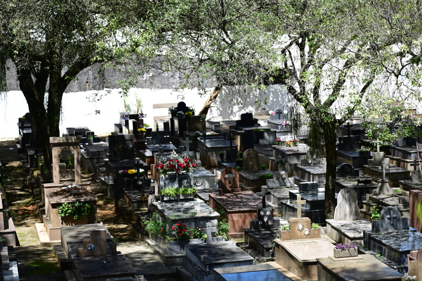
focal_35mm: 105
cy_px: 140
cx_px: 211
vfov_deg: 13.0
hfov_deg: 19.5
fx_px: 1230
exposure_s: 1/640
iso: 250
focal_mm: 105
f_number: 6.3
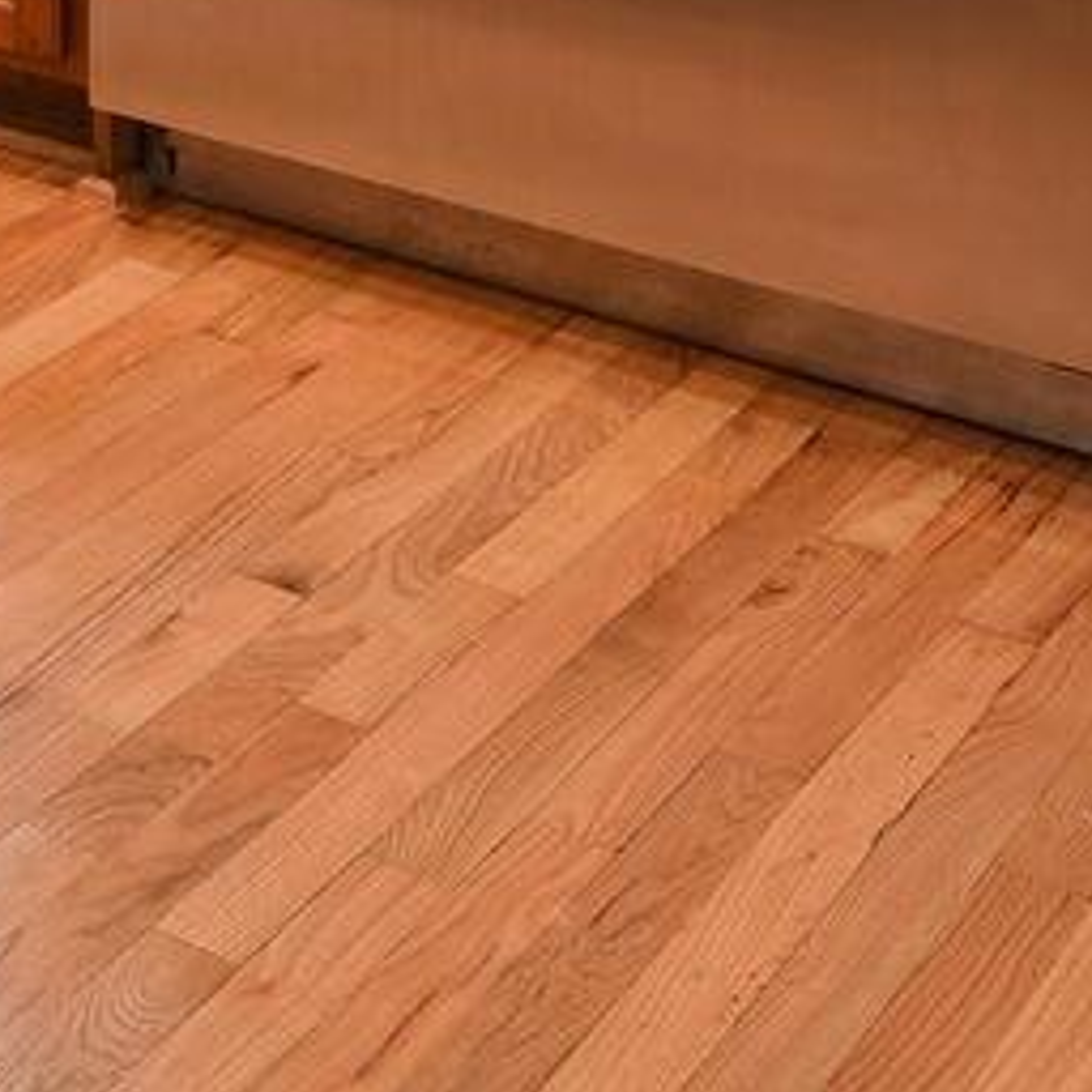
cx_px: -1288
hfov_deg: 14.8
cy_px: -1019
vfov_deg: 15.8
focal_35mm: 89
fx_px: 3172
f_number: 9
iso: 200
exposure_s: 1/2
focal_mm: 15.5
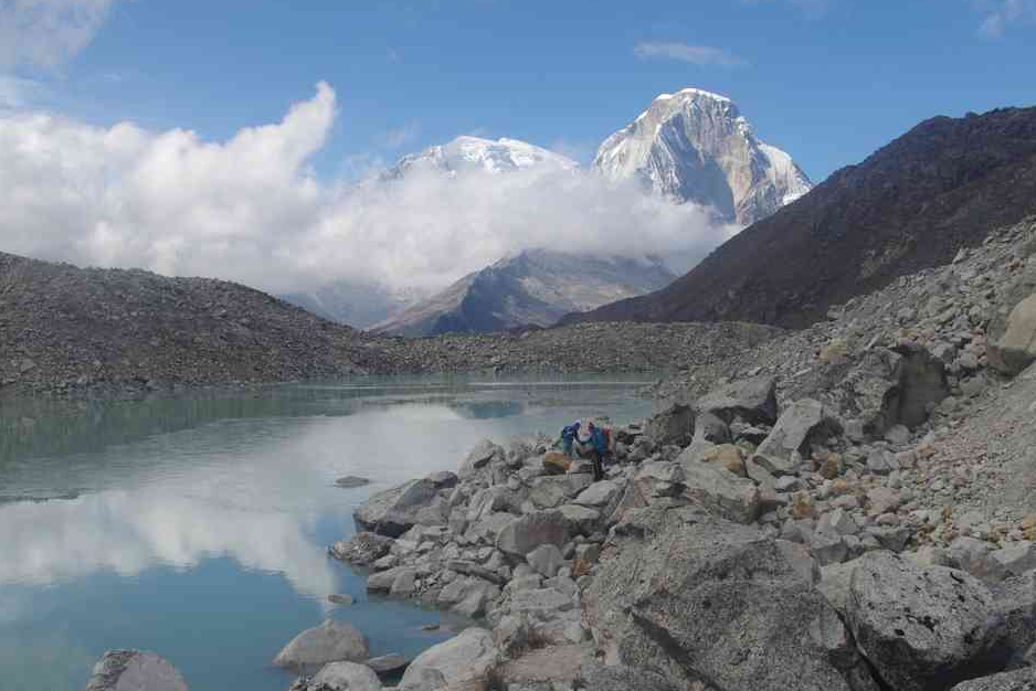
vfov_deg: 39.4
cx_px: 532
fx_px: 965
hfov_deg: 56.4
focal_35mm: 34
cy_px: 361
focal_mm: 21
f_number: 11
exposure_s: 1/80
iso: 200
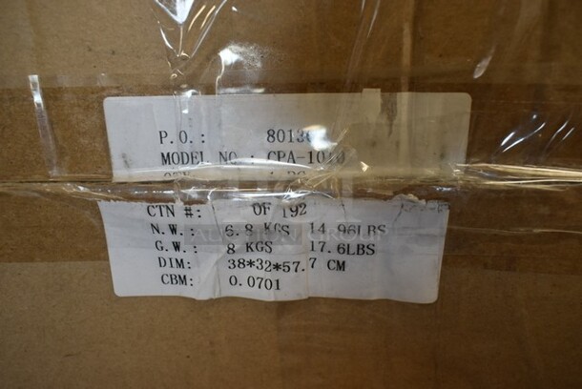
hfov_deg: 61.9
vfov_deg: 43.7
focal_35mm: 30
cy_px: 194
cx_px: 291
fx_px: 485
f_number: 5.6
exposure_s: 1/60
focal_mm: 20
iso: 640
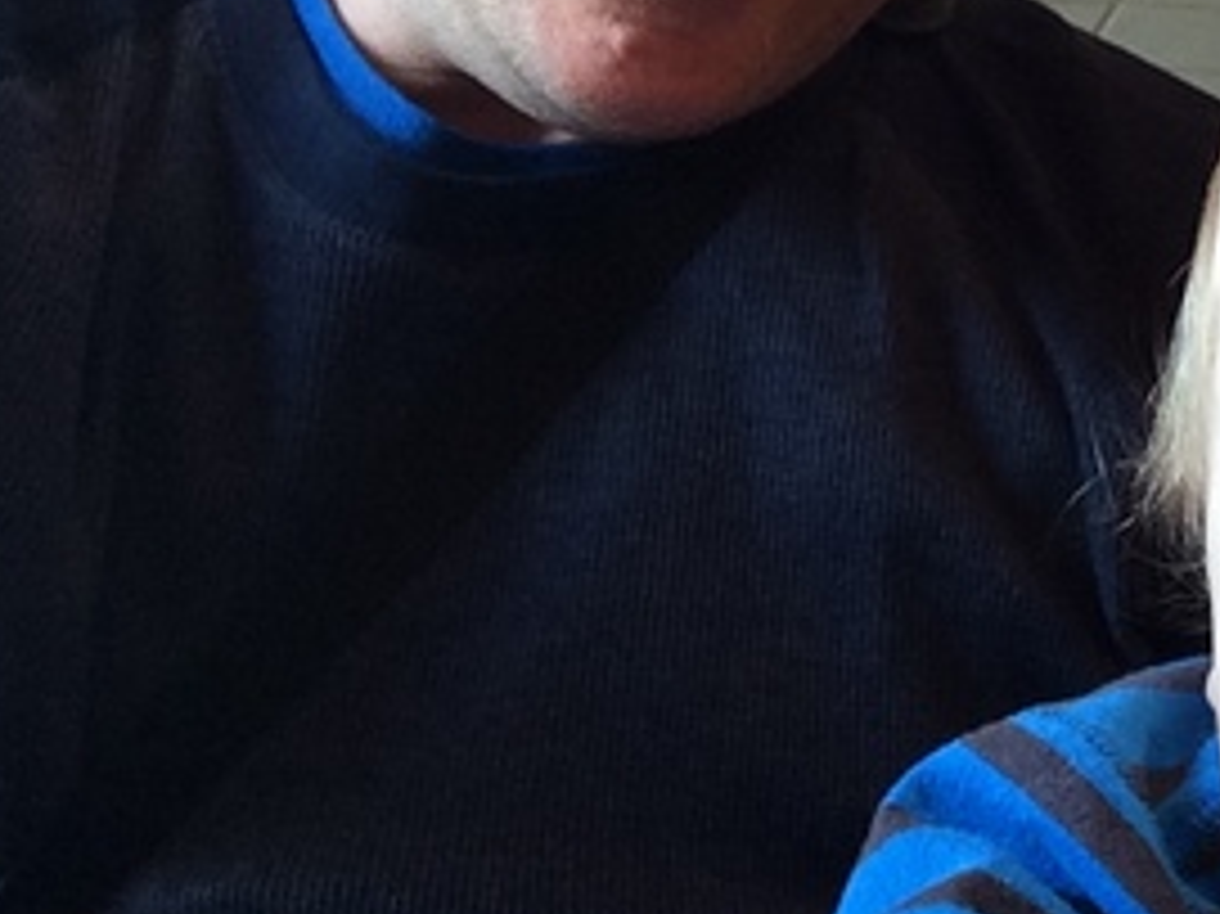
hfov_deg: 23.9
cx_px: 1229
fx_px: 2748
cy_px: 189
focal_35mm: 78
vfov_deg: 18.7
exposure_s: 1/30
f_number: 2.4
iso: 80
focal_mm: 2.15
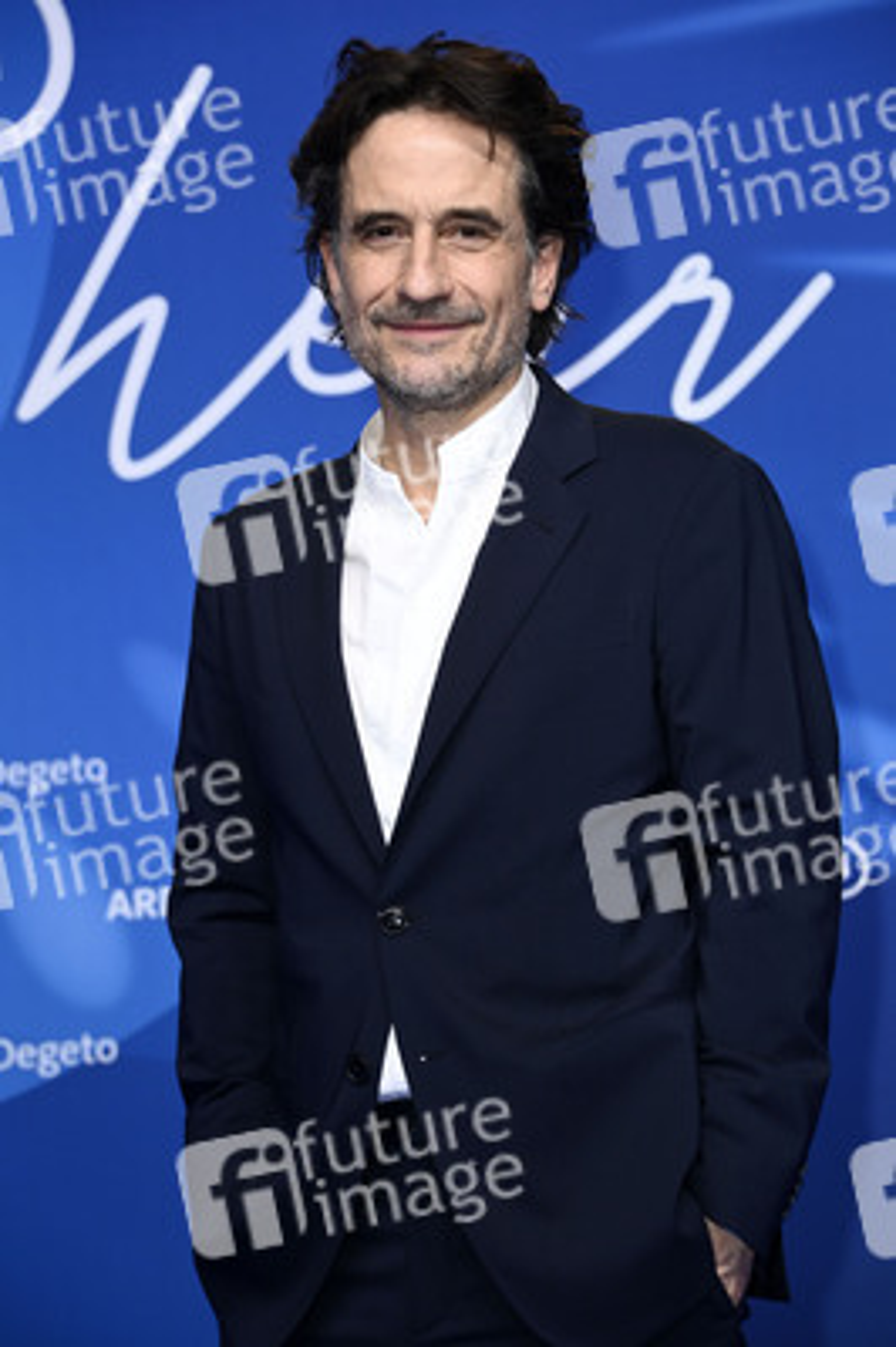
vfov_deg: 18.3
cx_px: 448
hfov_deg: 12.2
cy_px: 674
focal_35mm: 112
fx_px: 4188
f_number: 5.6
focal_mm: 112
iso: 1250
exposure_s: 1/250
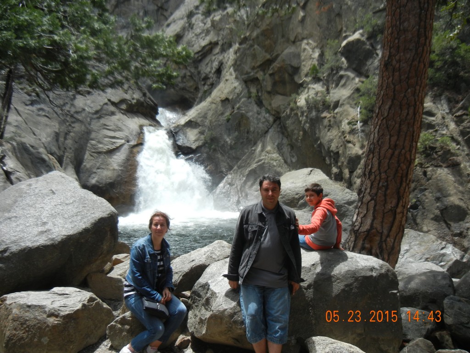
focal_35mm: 30
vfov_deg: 46.8
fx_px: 407
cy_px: 176
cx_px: 235
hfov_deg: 60.0
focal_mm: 5.4
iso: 160
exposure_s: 1/261
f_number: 7
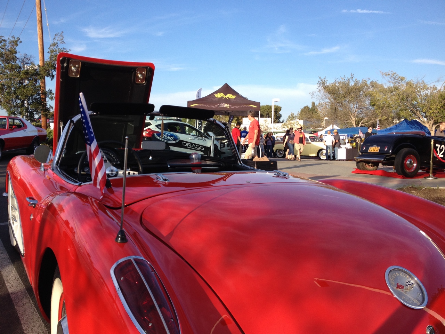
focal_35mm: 35
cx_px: 222
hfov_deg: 52.6
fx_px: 450
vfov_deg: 40.7
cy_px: 167
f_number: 2.4
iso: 50
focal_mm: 4.28
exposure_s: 1/812
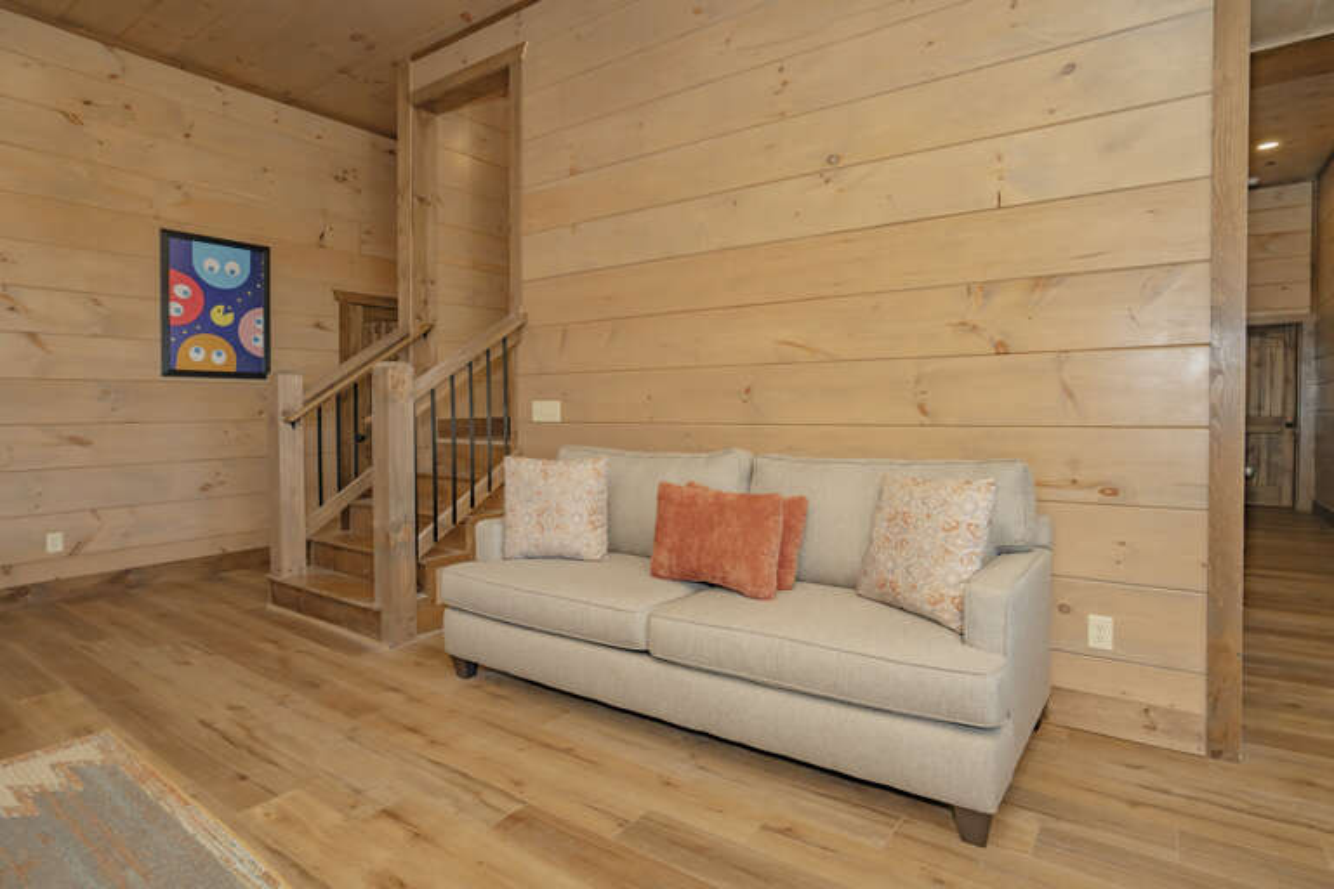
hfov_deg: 90.0
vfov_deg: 67.4
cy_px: 444
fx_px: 667
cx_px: 667
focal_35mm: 18
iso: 1250
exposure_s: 1/200
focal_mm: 18
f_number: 7.1
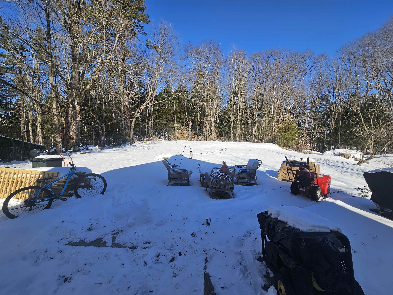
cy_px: 148
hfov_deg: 106.2
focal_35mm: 13
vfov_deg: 89.9
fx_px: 148
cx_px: 196
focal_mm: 2.2
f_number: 2.2
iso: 50
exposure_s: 1/2021
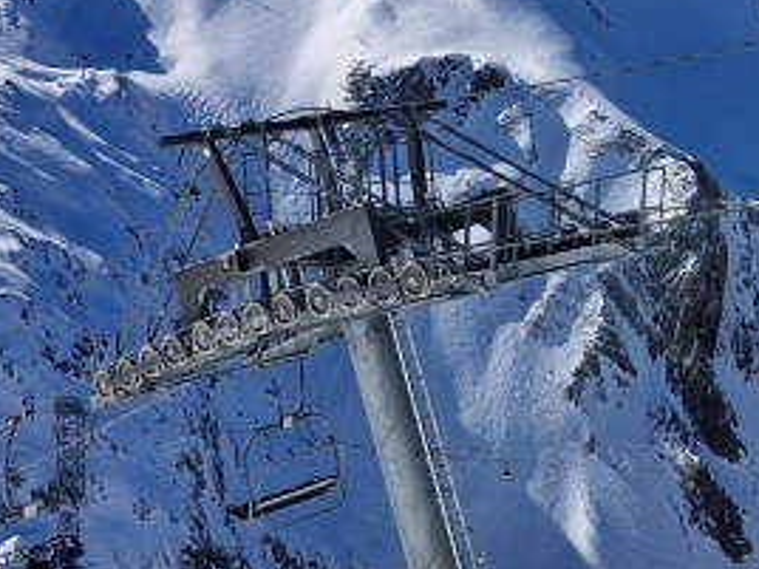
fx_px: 1930
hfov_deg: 22.2
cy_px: 54
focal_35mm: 88
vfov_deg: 16.6
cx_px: 246
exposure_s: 1/4720
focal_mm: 5.4
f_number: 1.8
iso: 50
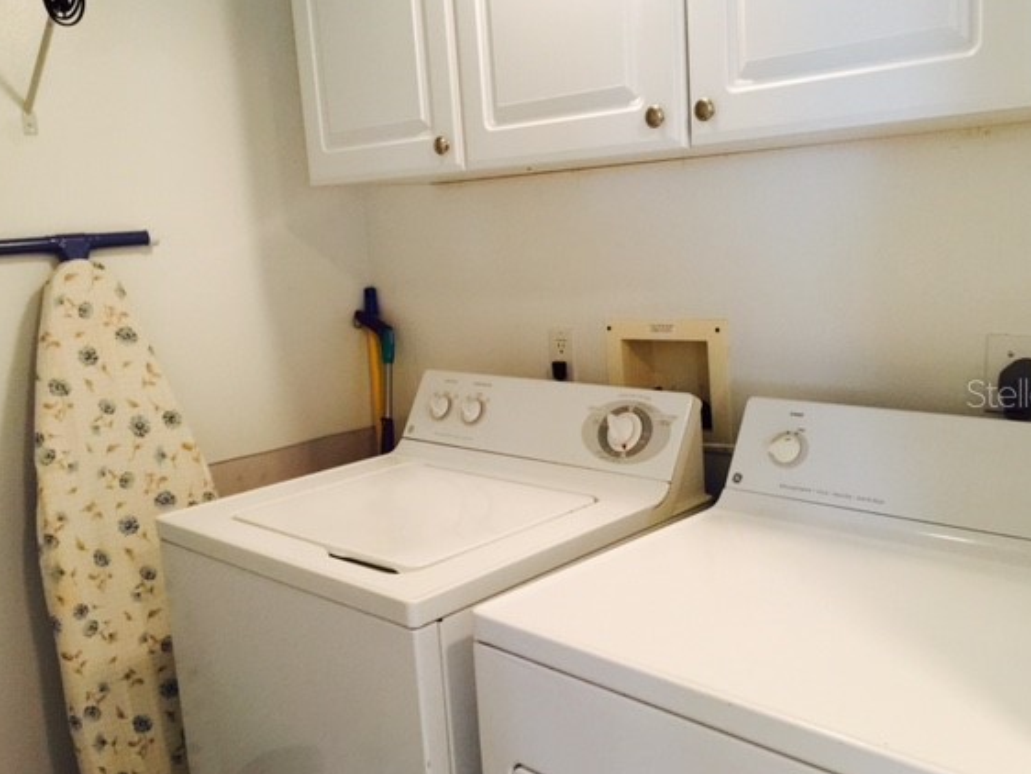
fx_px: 983
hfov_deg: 55.3
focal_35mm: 33
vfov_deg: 43.0
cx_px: 552
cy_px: 393
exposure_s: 1/15
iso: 125
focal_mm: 4.15
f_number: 2.2
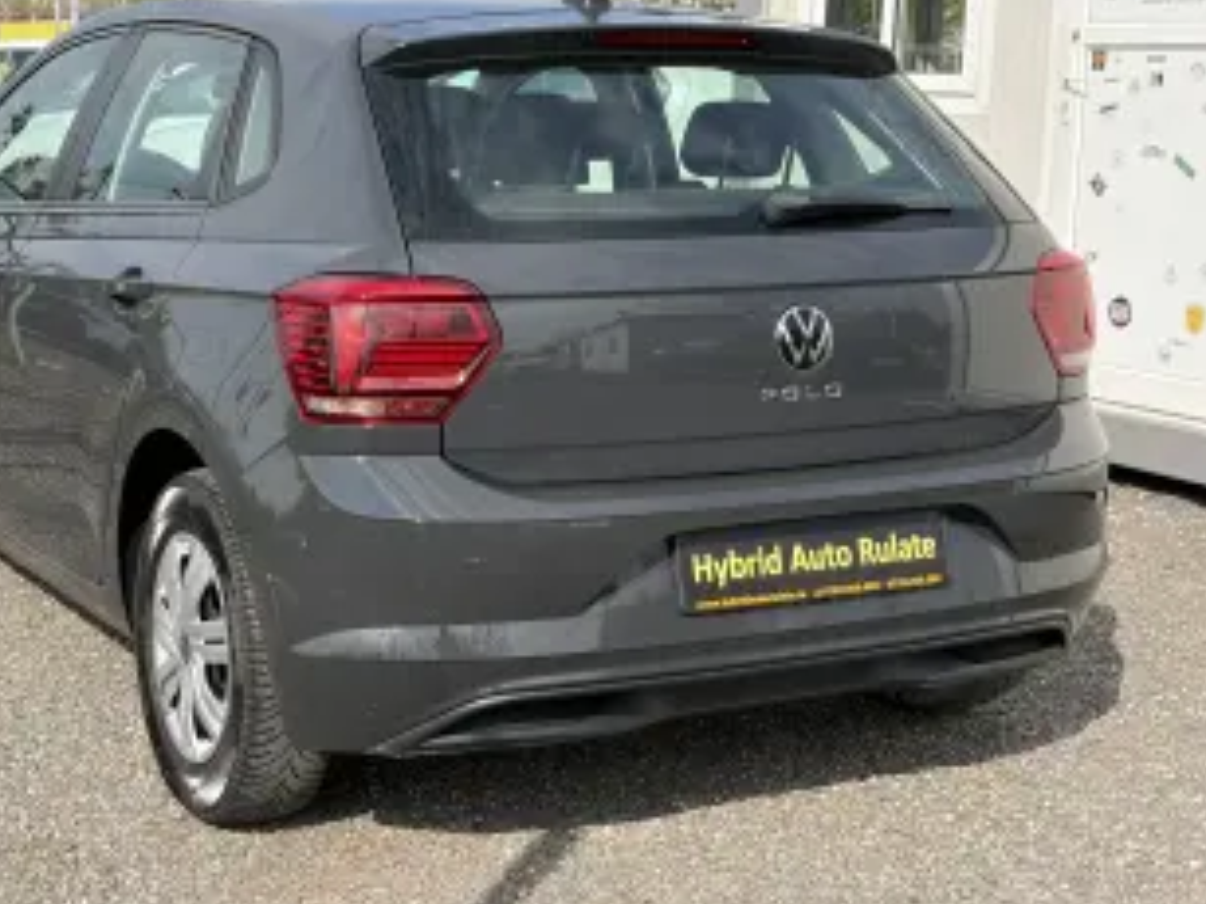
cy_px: 397
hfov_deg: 31.6
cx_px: 503
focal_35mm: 61
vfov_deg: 24.0
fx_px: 2124
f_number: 1.6
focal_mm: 5.96
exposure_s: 1/1709
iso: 40
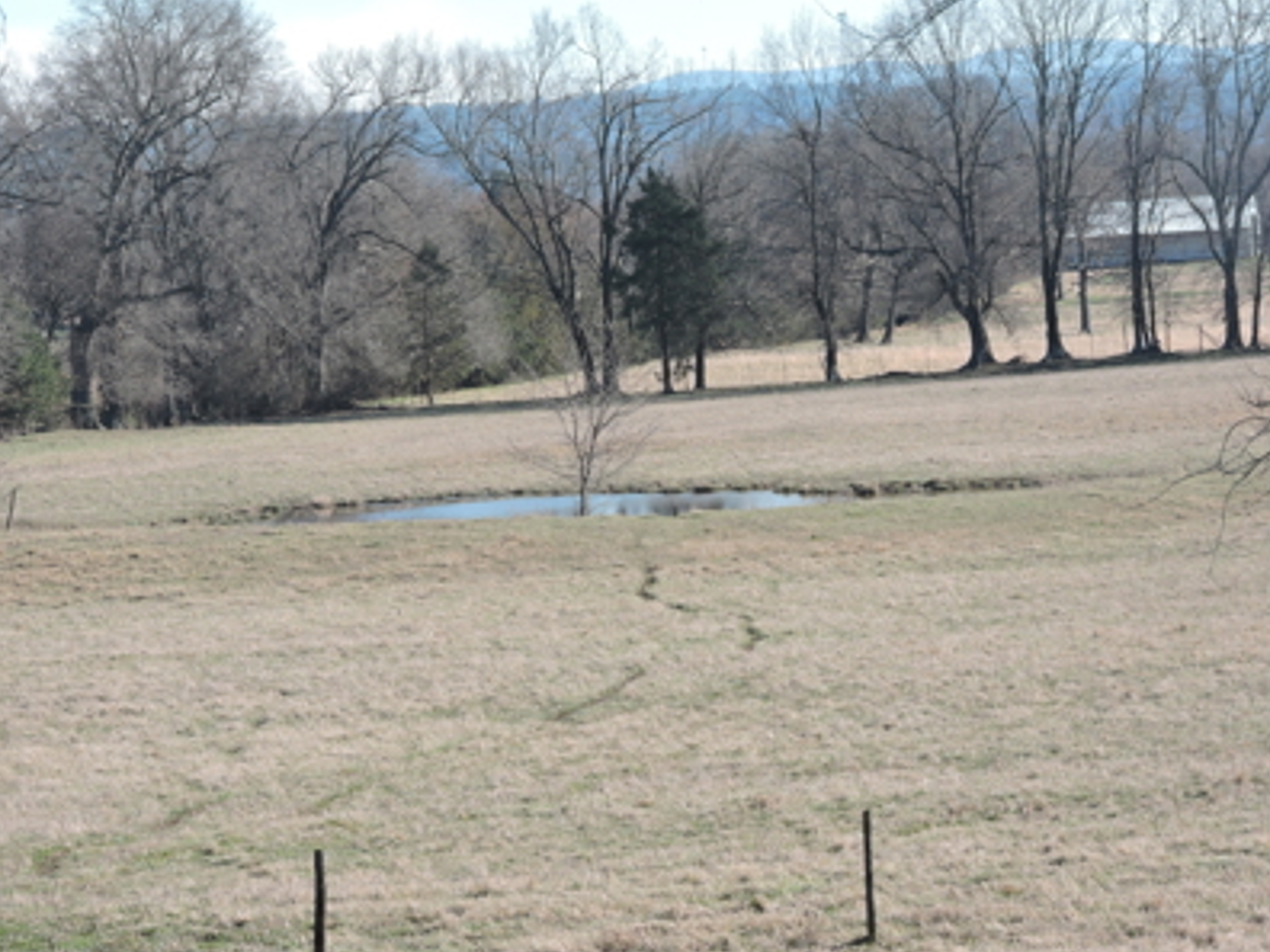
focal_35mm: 187
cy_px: 474
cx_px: 635
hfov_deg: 10.6
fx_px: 6861
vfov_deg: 7.9
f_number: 4.6
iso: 100
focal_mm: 33
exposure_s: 1/320
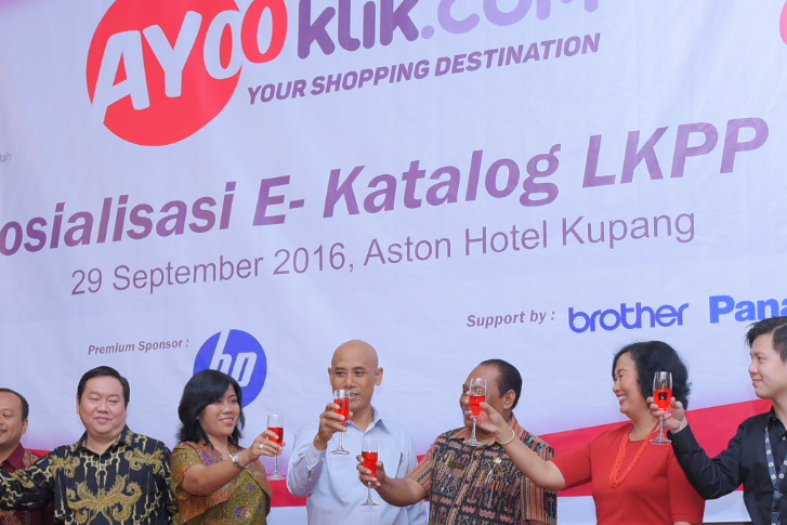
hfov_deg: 25.9
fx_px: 1705
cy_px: 464
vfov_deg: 17.3
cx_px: 306
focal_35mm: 78
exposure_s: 1/125
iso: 2000
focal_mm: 35
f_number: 3.5
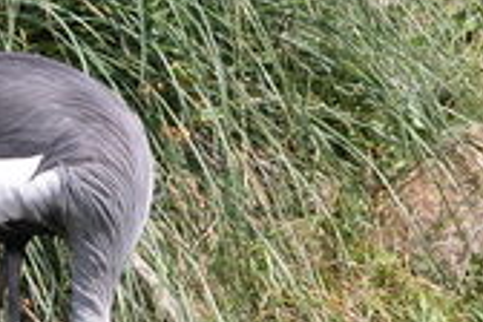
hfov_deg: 5.6
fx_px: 4924
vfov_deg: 3.7
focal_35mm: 367
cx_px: 55
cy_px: 201
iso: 100
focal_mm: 37.7
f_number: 5.5
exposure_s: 1/292
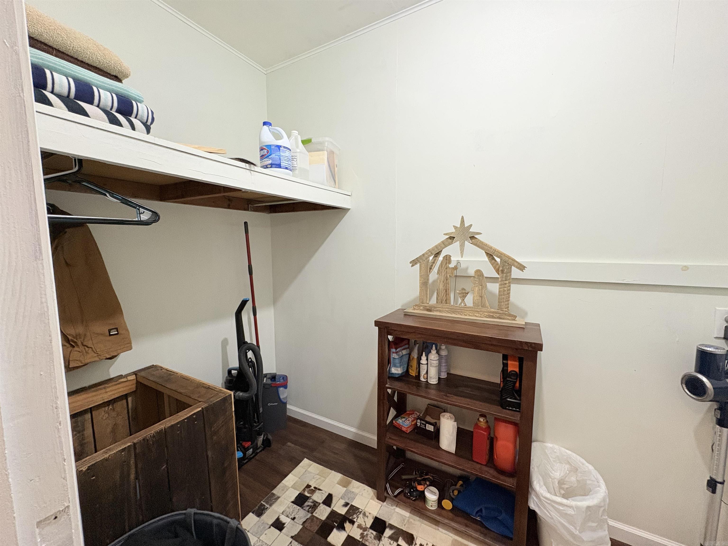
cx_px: 364
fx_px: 294
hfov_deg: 102.1
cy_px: 273
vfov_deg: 85.7
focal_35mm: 14
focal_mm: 2.22
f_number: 2.2
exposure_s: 1/60
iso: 320
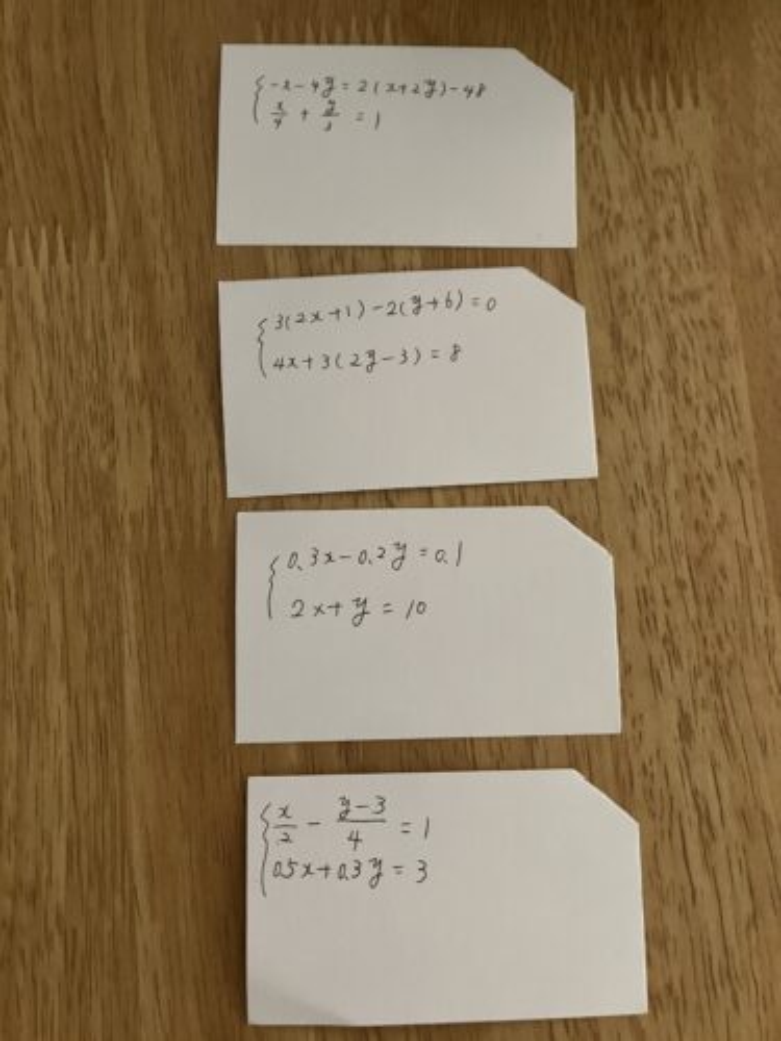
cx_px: 390
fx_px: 842
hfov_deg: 49.7
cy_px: 520
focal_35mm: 28
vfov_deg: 63.4
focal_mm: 3.99
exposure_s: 1/32
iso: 400
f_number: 1.8
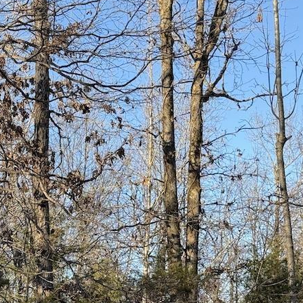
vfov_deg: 18.0
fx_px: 951
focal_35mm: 96
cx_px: 5
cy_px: 214
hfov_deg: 17.7
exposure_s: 1/1242
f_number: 1.78
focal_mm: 6.76
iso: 64
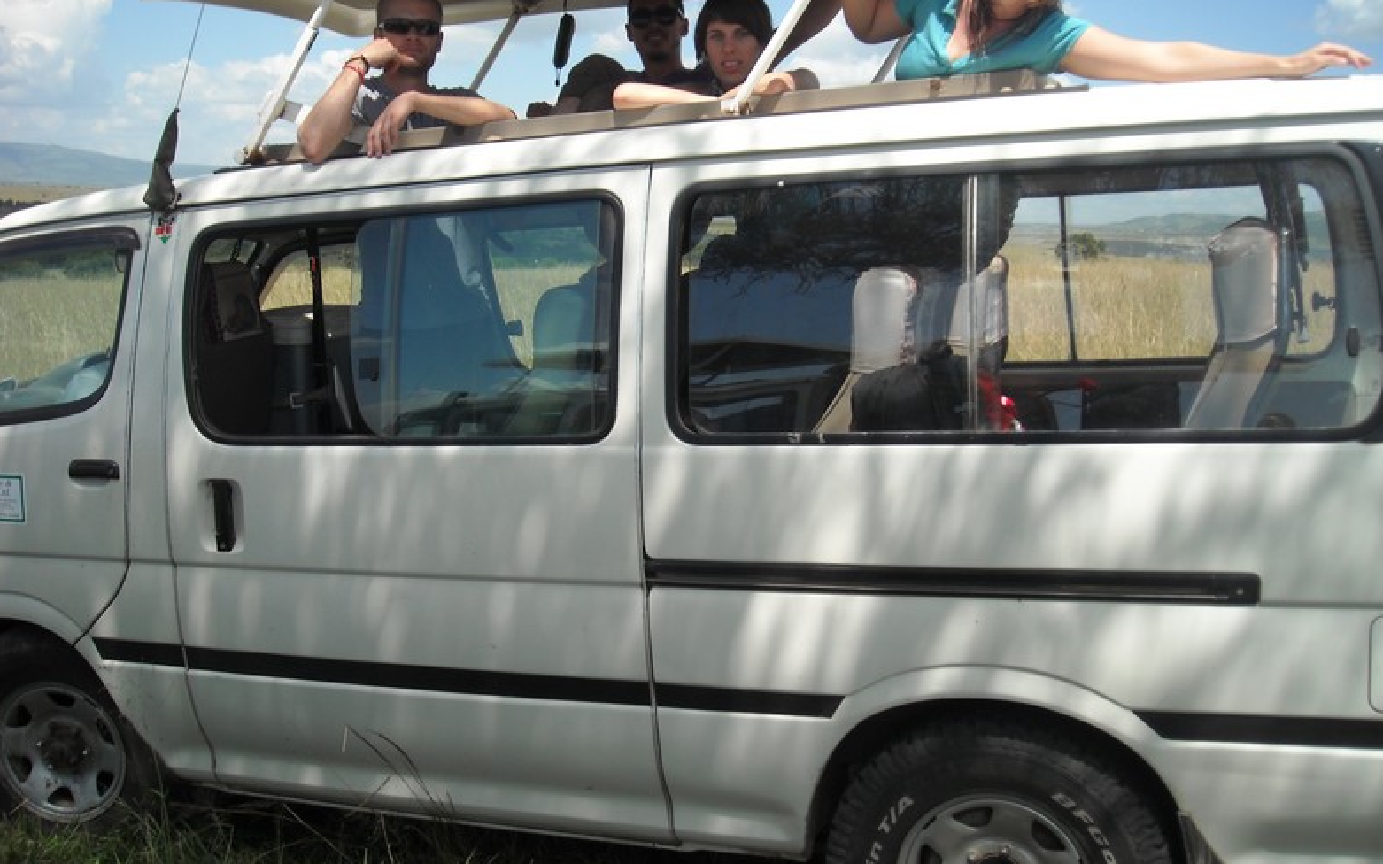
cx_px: 691
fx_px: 1432
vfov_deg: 33.6
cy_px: 434
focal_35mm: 38
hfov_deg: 51.5
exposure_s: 1/250
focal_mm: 5.7
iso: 70
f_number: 5.6
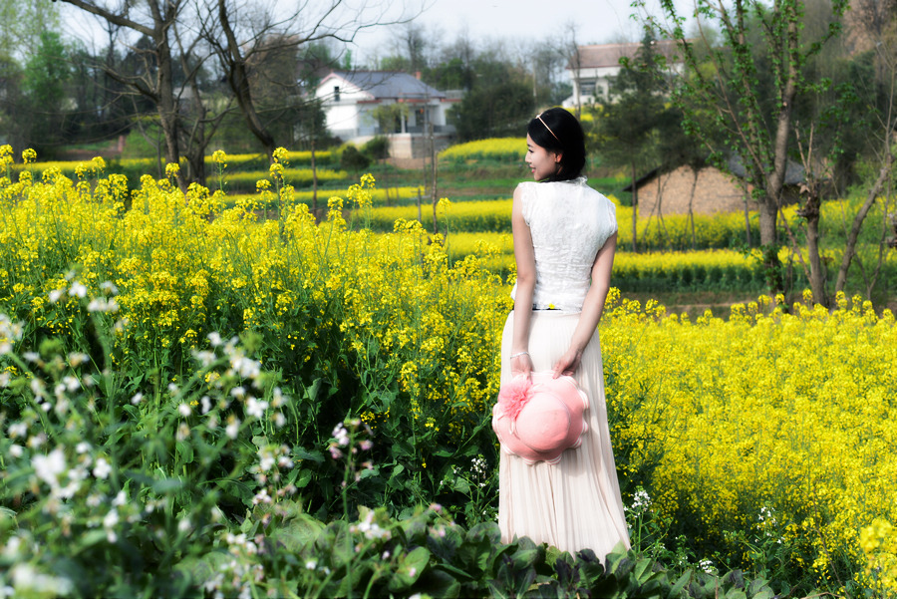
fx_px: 2119
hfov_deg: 23.9
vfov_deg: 16.1
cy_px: 300
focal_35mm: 85
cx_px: 448
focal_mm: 85
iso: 100
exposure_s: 1/125
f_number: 7.1
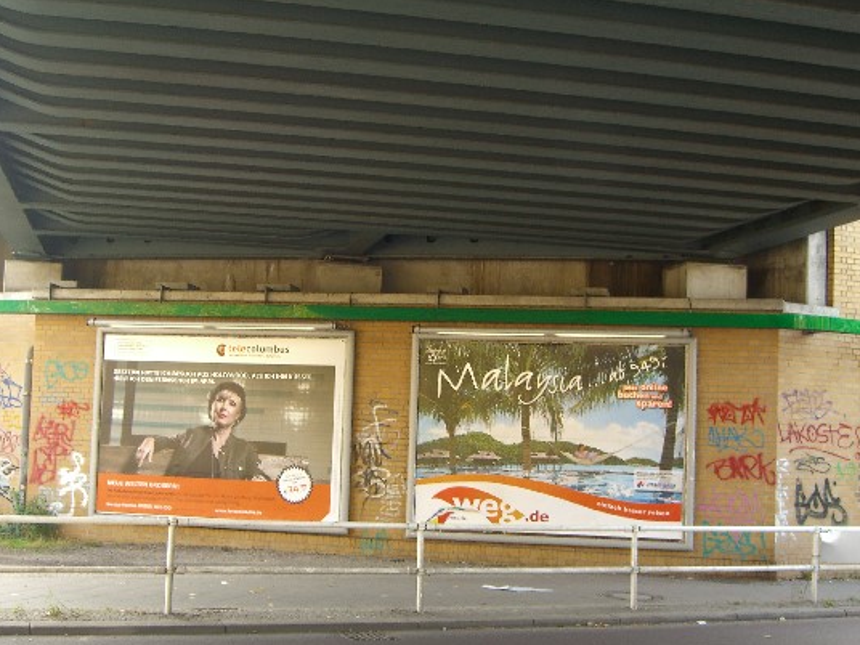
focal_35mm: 50
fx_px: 1242
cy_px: 347
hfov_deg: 38.2
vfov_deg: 29.1
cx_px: 407
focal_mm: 9.5
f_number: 3.1
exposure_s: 1/60
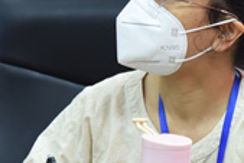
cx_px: 169
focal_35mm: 299
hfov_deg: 6.9
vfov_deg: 4.6
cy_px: 32
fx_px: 2028
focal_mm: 92
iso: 1000
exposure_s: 1/20
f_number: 4.5
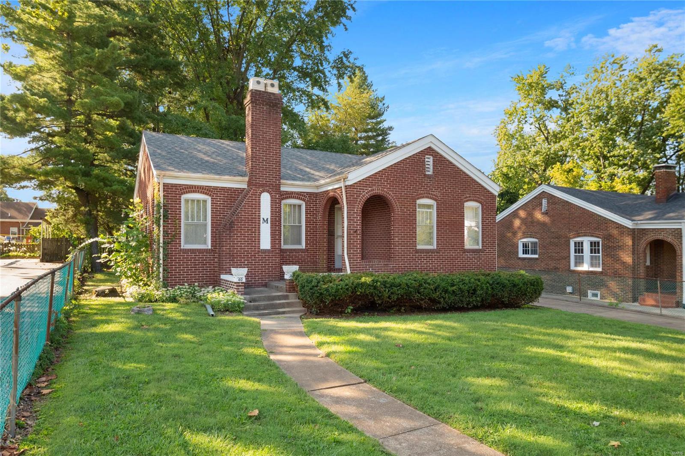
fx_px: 457
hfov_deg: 73.8
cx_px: 342
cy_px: 228
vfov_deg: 53.1
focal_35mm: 24
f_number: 8
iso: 400
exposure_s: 1/80
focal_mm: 12
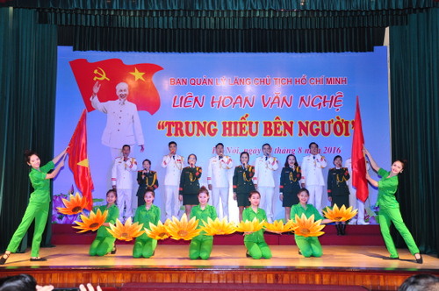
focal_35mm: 42
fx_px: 511
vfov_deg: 31.8
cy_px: 146
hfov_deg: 46.5
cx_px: 220
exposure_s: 1/160
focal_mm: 28
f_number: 4.5
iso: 500
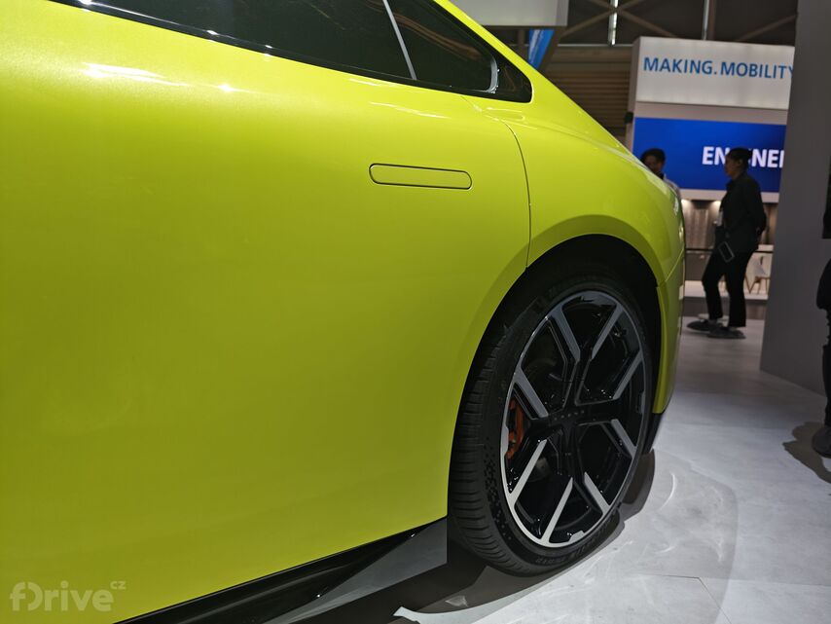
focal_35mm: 23
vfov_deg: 58.9
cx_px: 416
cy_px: 312
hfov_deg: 73.9
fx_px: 552
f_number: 1.63
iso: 50
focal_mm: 8.72
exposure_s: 1/100
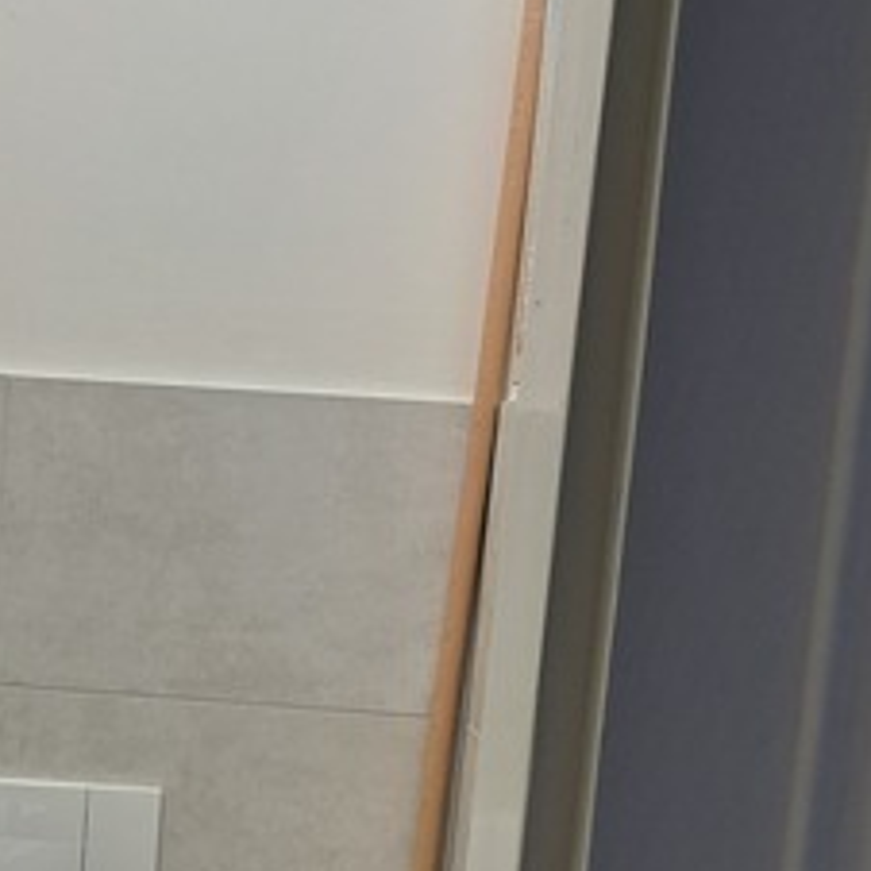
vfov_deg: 23.6
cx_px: 15
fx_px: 2050
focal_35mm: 72
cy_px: 709
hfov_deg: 23.1
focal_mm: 5.23
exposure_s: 1/50
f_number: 1.8
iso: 100
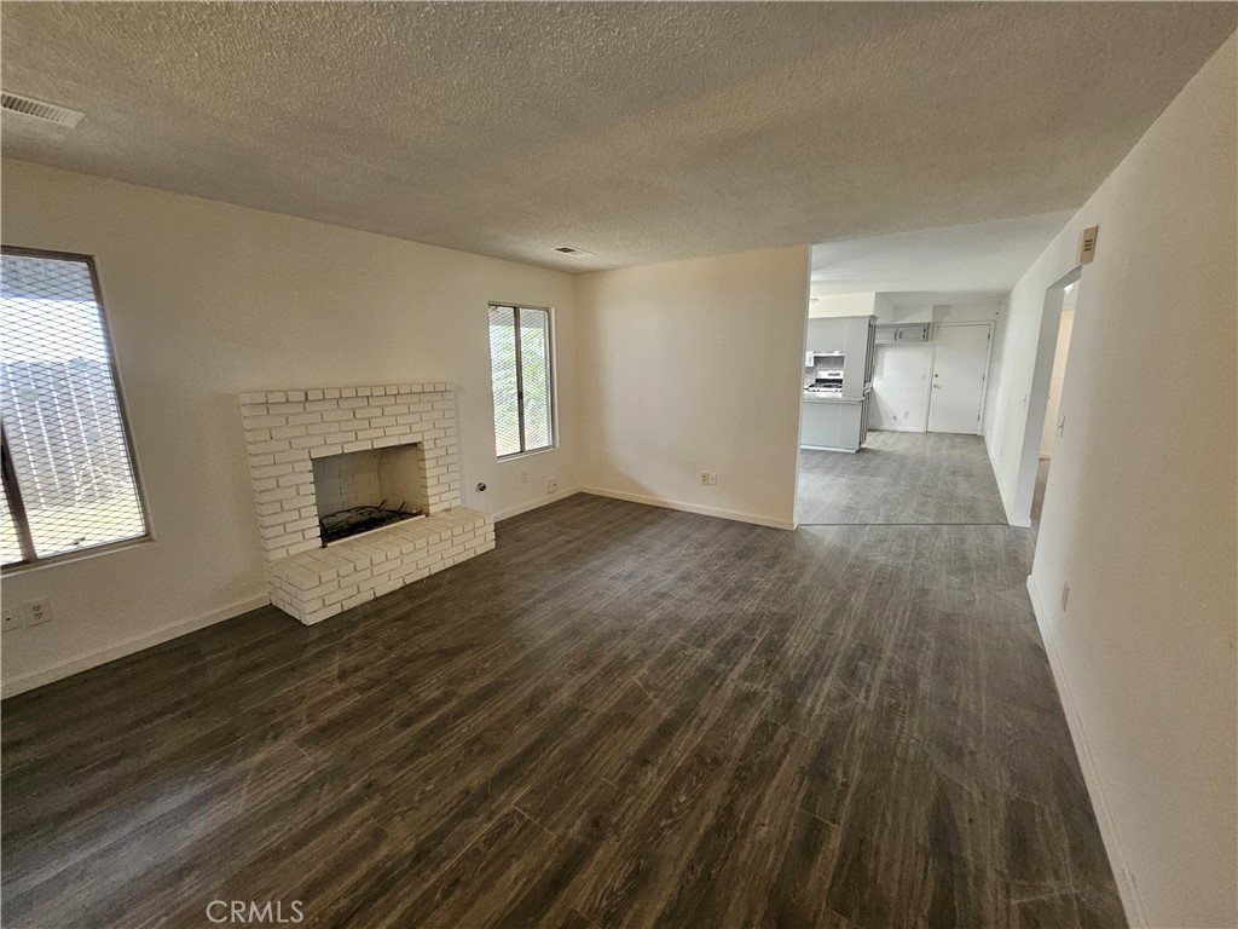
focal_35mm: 13
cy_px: 464
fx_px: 465
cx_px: 619
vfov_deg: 89.9
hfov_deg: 106.2
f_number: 2.2
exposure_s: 1/40
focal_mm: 1.74
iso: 320
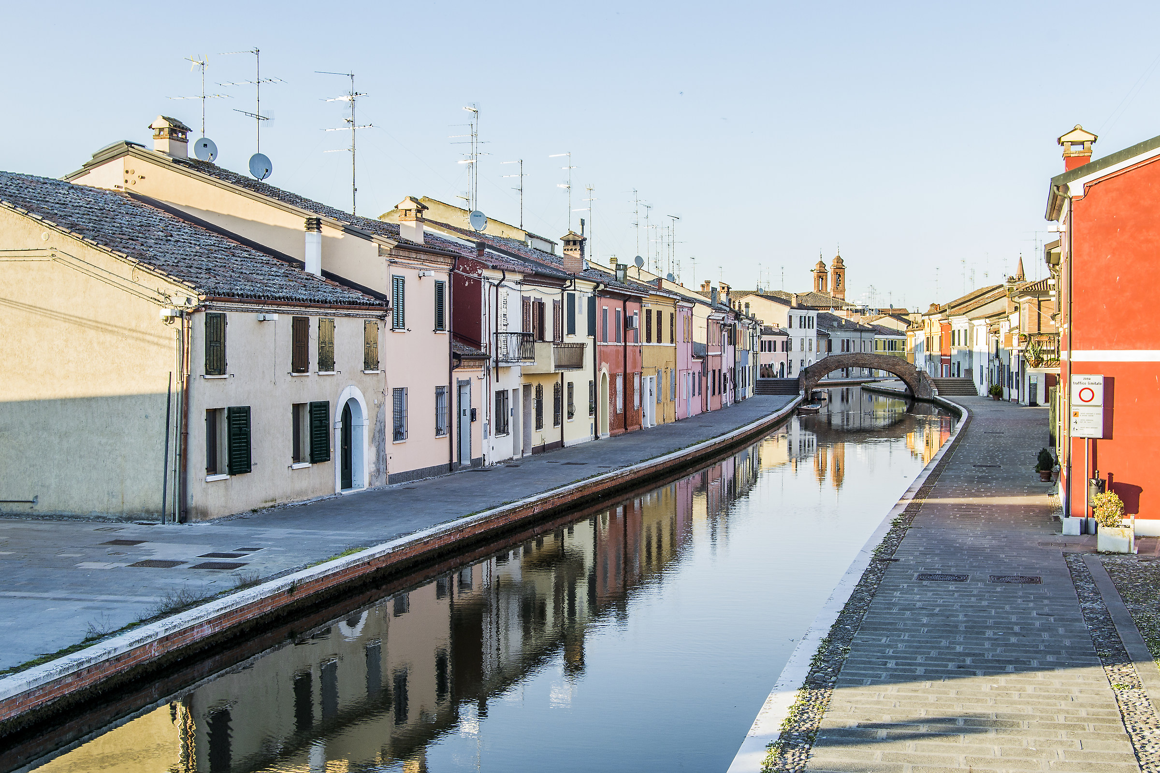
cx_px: 580
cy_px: 386
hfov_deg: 42.3
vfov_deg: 28.9
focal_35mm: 46
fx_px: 1498
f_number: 11
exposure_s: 1/30
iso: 100
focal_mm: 31
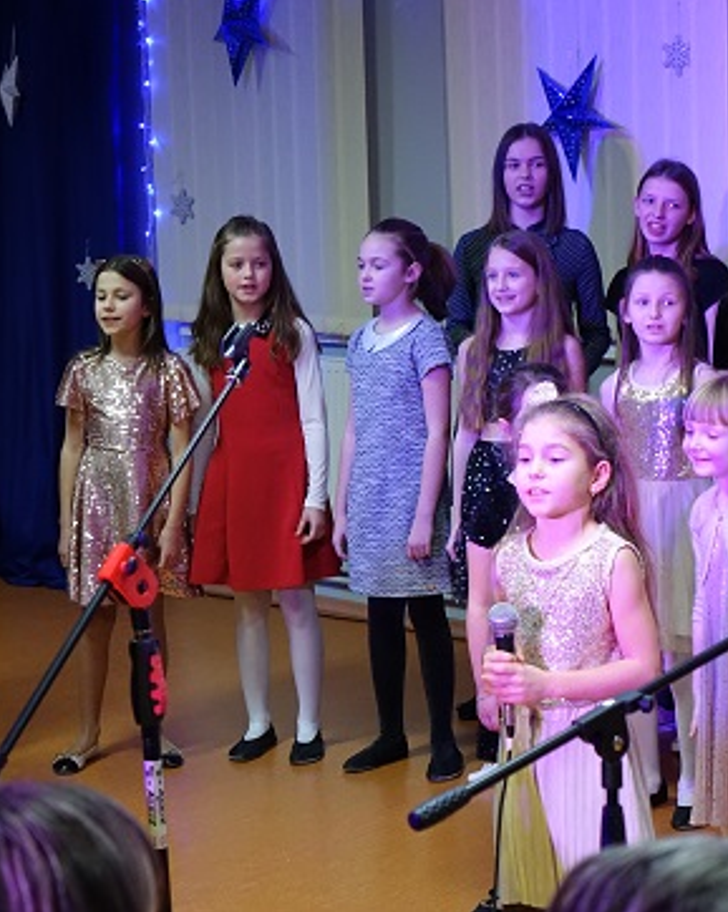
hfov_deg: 16.8
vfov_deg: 21.1
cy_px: 455
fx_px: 2454
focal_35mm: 91
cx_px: 481
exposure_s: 1/80
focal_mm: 23.32
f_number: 2.8
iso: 1250
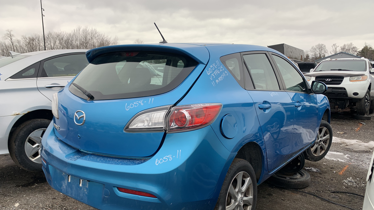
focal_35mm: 29
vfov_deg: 39.9
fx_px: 288
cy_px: 130
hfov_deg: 66.1
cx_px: 189
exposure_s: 1/133
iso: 25
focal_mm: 4.25
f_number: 1.8
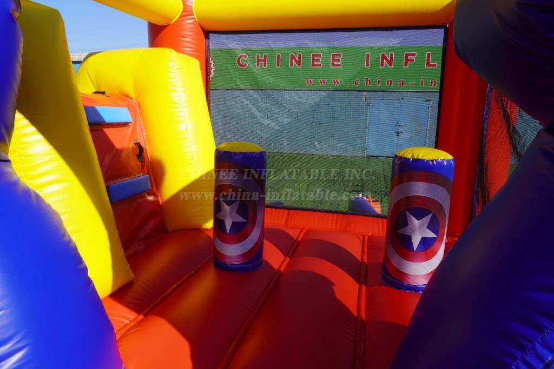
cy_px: 184
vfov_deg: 53.1
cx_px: 277
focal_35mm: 24
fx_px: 369
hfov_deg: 73.7
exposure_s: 1/160
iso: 100
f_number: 10
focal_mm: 16
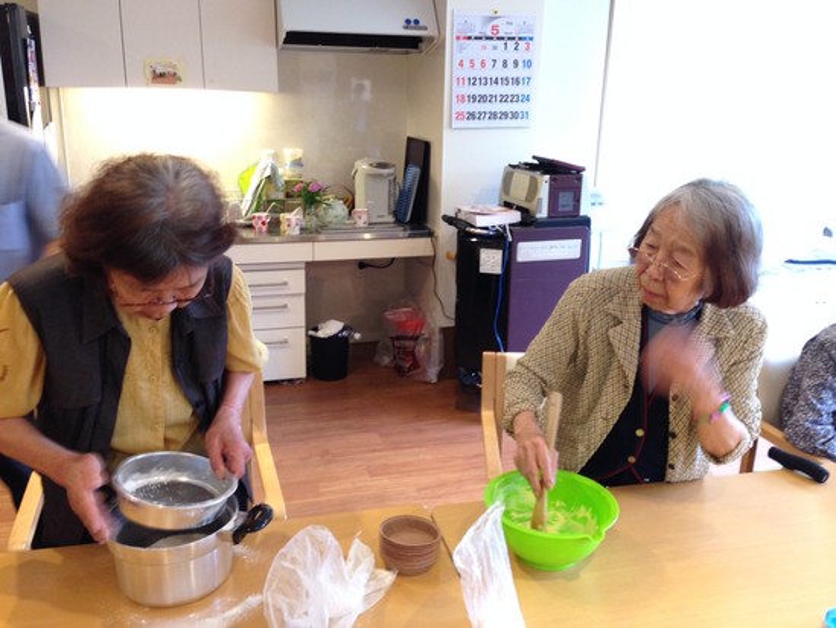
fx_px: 797
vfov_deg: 43.0
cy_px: 314
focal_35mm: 33
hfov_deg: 55.3
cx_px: 418
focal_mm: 4.12
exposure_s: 1/20
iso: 100
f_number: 2.4
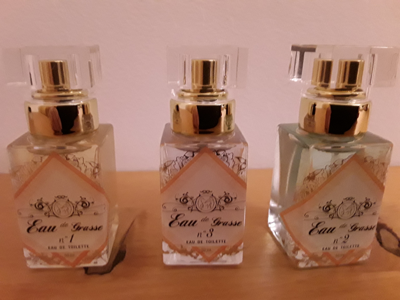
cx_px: 200
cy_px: 150
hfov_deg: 65.3
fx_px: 312
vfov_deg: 51.4
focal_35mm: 27
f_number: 1.9
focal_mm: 2.91
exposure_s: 1/17
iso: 400
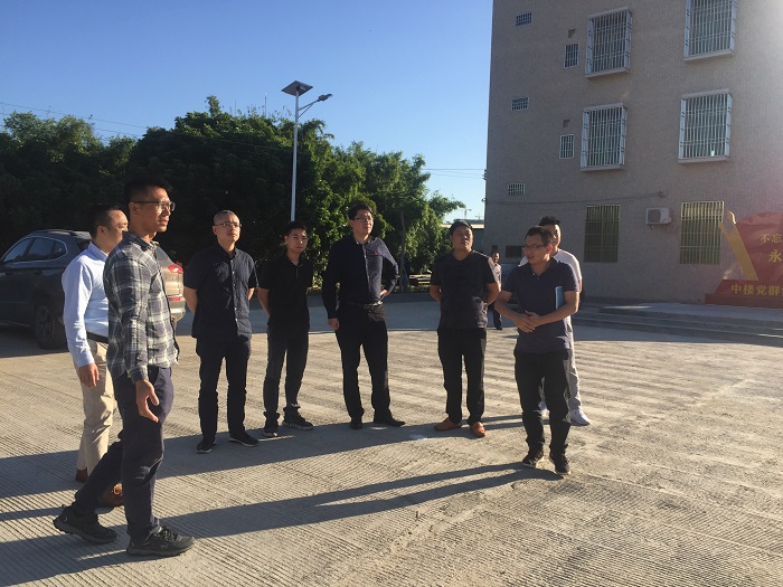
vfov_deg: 48.2
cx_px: 392
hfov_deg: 61.7
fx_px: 656
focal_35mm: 29
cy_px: 294
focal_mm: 4.15
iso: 32
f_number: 2.2
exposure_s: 1/1364
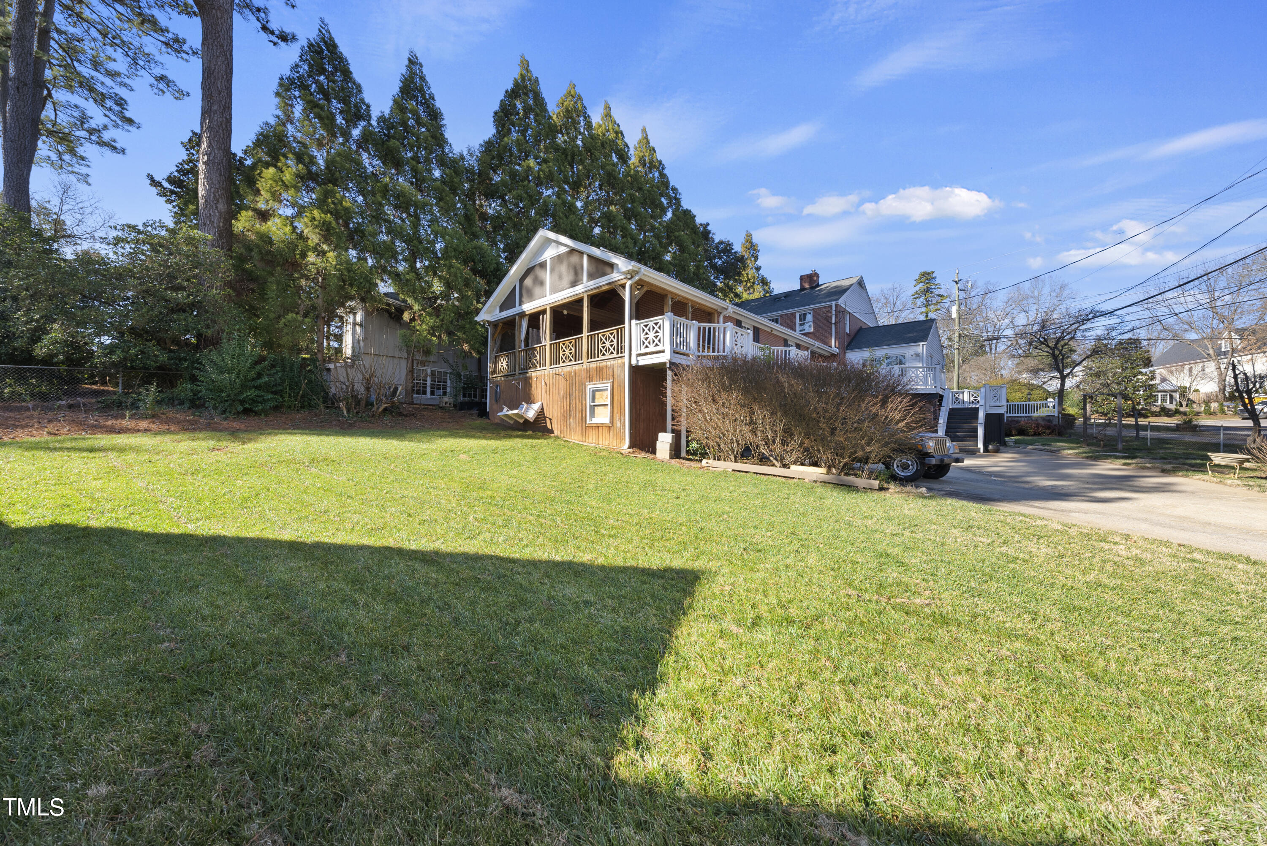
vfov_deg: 90.1
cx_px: 634
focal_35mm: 12
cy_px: 423
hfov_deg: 112.6
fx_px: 422
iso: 125
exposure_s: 1/30
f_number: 7.1
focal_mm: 12
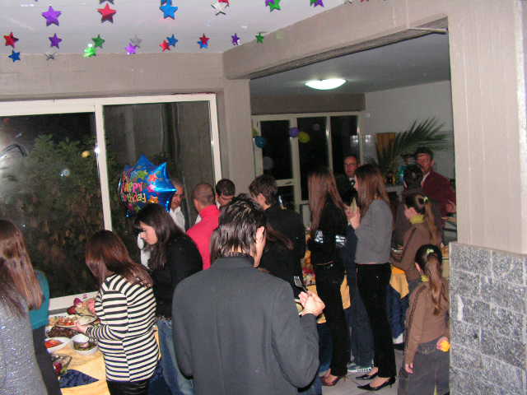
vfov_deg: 39.7
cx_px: 264
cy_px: 198
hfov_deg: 51.4
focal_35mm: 36
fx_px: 548
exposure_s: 1/40
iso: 200
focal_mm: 6
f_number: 3.2
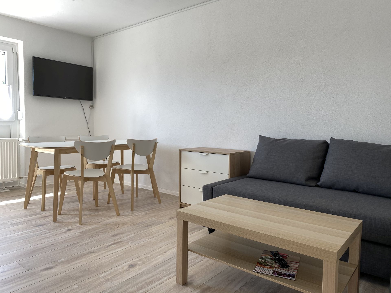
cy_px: 146
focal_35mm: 26
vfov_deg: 53.1
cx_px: 196
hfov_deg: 67.3
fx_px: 294
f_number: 1.8
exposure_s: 1/100
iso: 40
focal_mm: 4.25
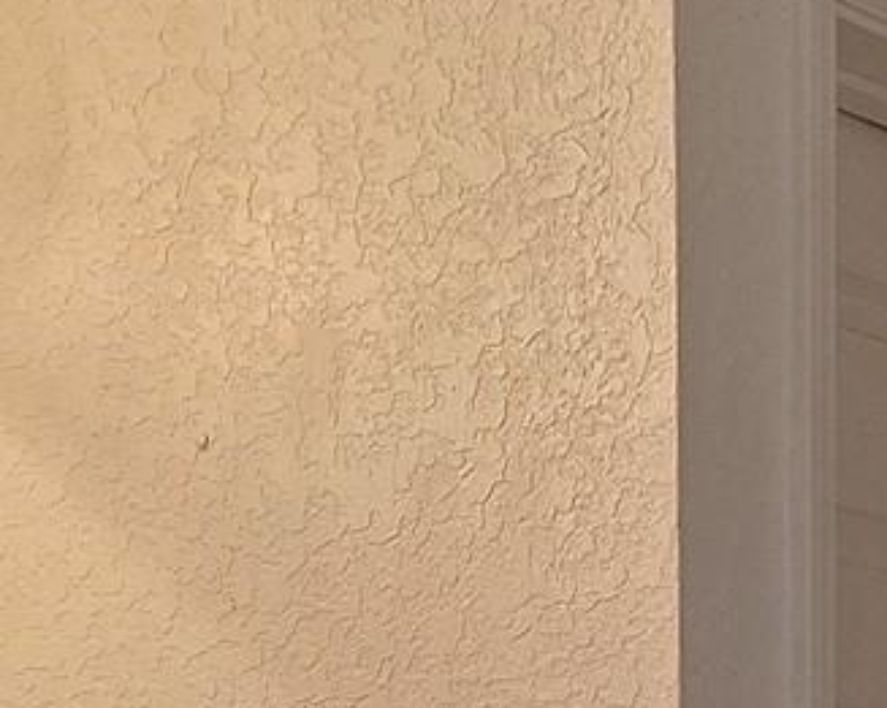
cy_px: 1305
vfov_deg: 12.6
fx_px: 2885
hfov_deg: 17.0
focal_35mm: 110
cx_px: -43
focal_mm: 5.54
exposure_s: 1/40
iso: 50
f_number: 1.8
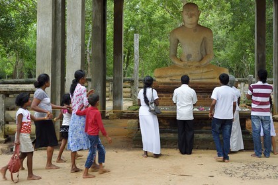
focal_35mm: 38
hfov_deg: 50.7
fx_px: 293
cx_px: 139
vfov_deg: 35.1
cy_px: 92
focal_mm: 38
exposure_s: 1/100
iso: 1600
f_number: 5.6
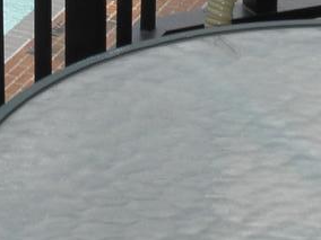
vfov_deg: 6.4
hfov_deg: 8.9
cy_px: -349
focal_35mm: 222
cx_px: 32
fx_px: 2059
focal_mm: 7.31
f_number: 5.6
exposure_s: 1/160
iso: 64
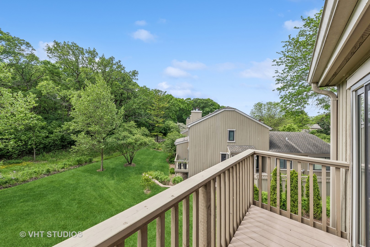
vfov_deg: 90.0
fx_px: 123
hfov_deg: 112.6
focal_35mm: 12
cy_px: 124
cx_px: 185
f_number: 9
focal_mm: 12
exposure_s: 1/250
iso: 200
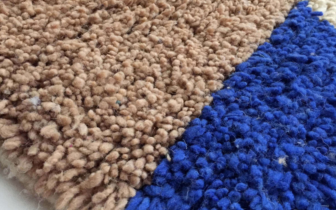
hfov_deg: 47.2
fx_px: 385
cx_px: 164
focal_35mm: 42
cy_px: 111
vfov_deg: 30.5
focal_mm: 4.15
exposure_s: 1/17
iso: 400
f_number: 2.2
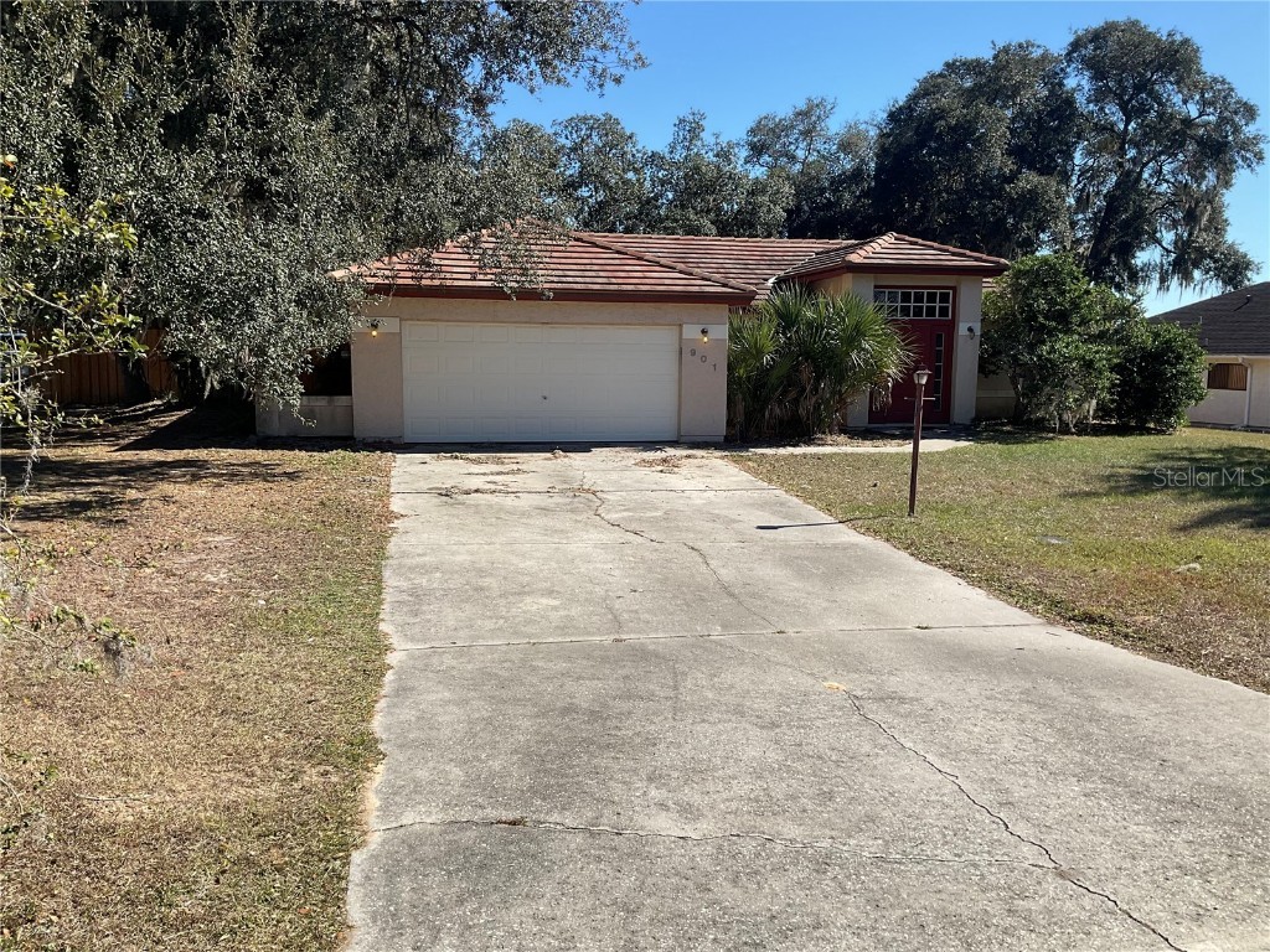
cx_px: 635
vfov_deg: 48.2
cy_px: 476
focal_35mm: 29
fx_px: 1064
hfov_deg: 61.7
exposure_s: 1/1490
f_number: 1.8
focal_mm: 3
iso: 16
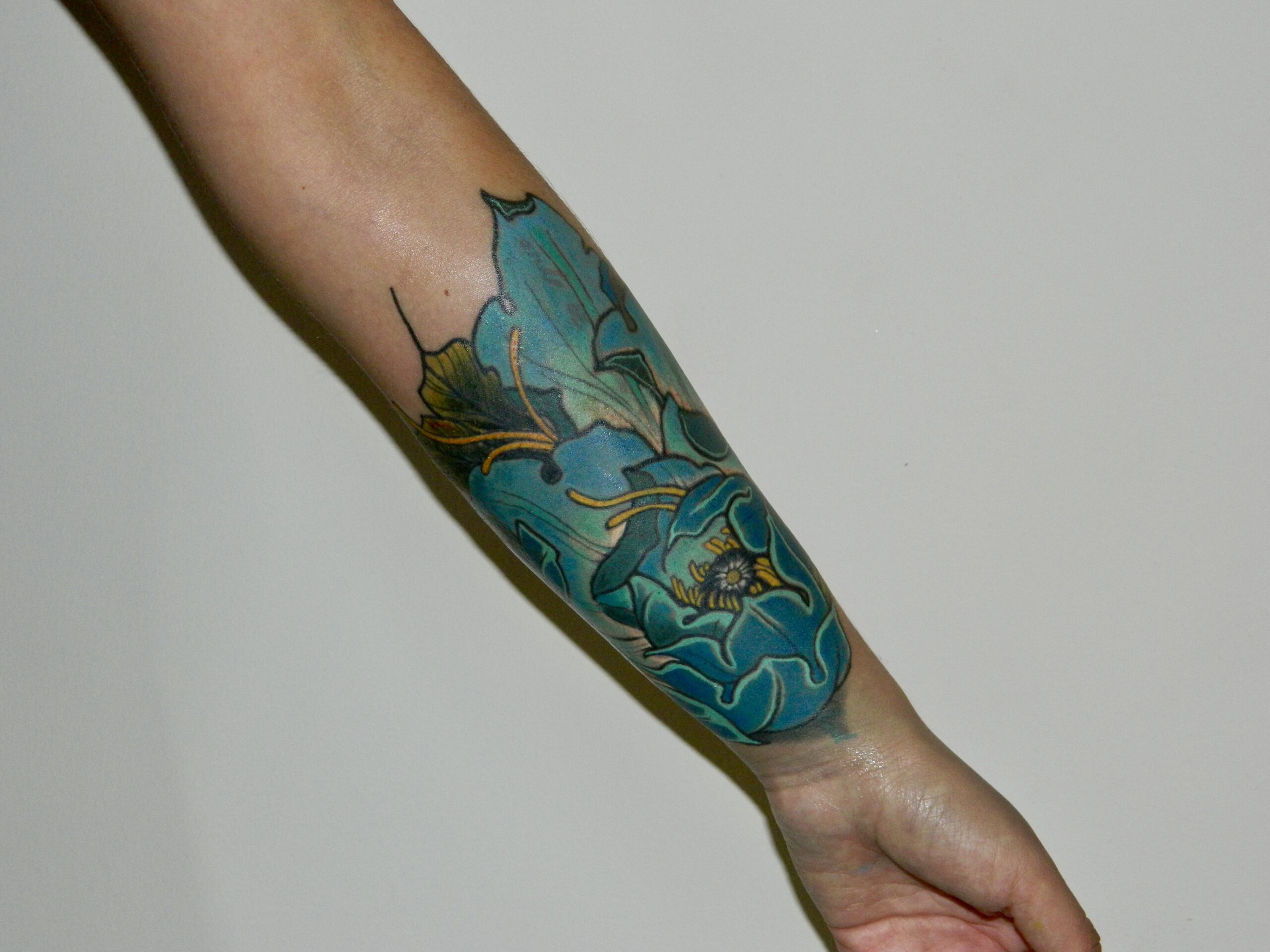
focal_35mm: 70
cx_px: 635
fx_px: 2568
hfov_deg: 27.8
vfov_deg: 21.0
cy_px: 476
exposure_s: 1/50
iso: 200
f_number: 4
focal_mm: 12.6
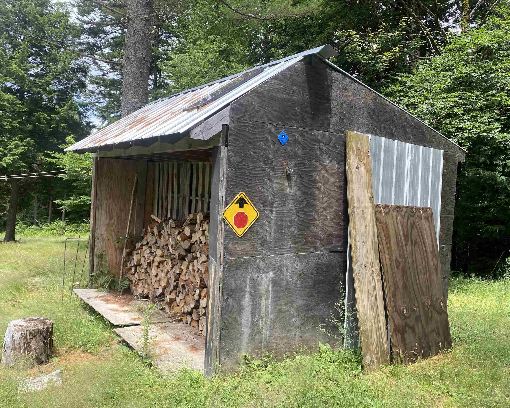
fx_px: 423
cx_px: 233
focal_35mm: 28
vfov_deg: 51.5
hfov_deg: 62.1
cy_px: 200
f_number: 1.8
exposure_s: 1/536
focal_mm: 4.25
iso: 32
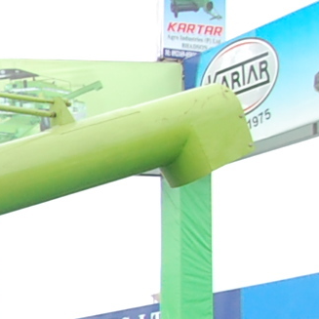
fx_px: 1647
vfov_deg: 10.9
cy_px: 370
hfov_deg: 8.9
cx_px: -661
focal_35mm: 158
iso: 400
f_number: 9
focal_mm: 18
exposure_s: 1/125
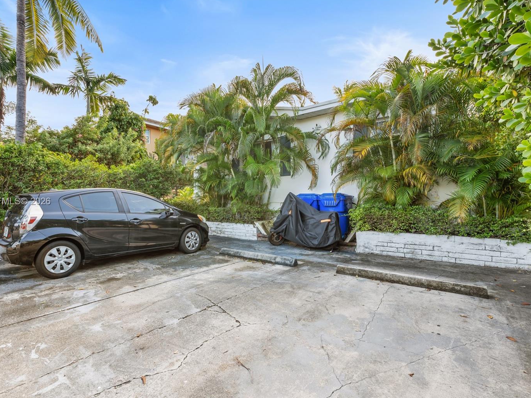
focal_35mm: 19
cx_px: 240
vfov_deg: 69.9
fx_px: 285
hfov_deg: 85.8
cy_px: 202
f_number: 13
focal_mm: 16.5
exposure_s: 1/6
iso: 250
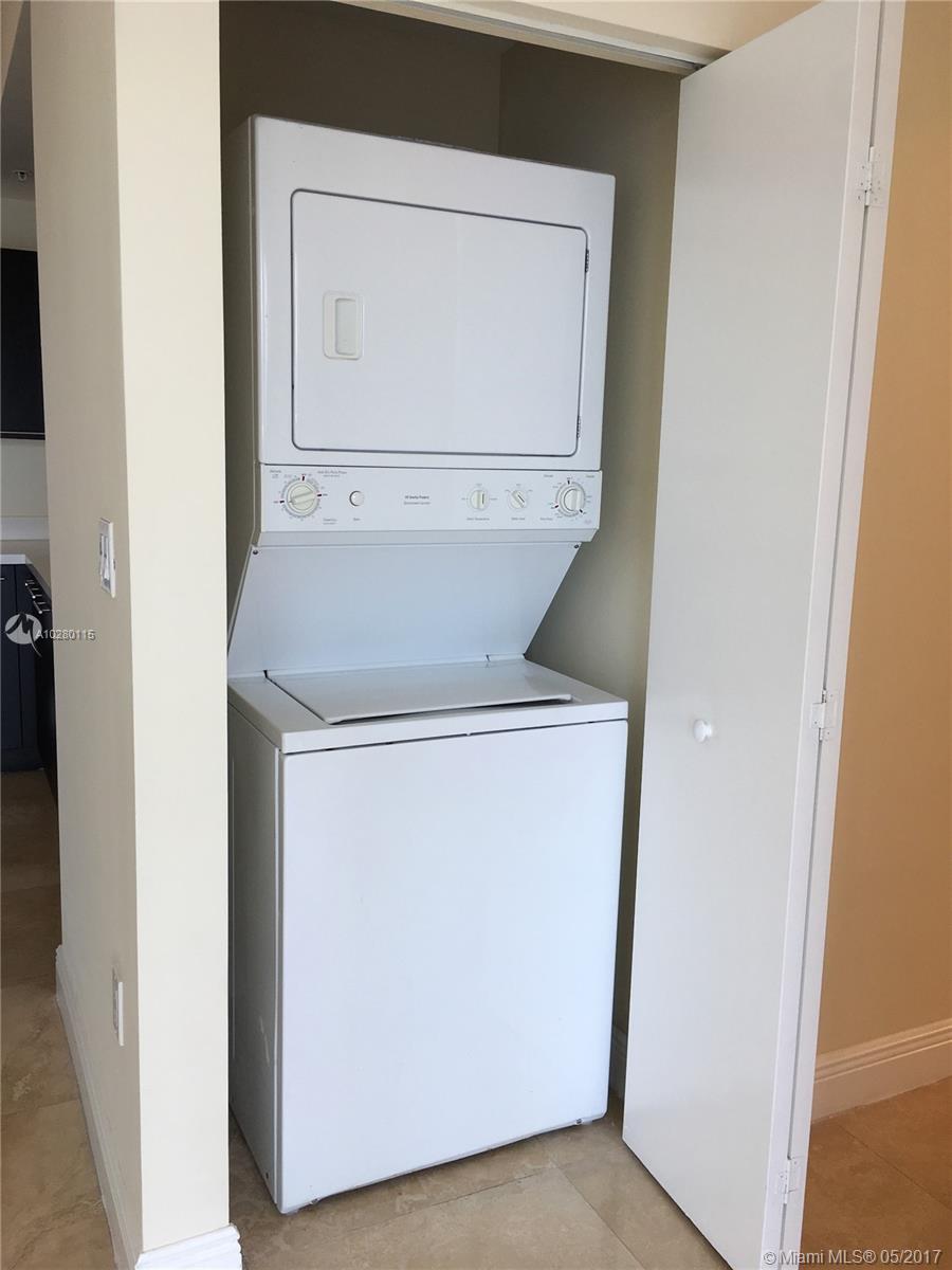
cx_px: 476
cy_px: 635
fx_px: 1063
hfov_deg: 48.2
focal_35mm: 29
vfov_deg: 61.7
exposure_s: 1/87
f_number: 2.2
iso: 25
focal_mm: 4.15
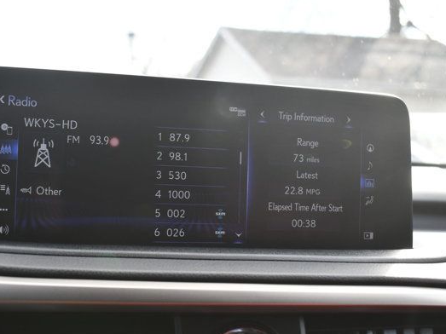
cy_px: 179
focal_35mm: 53
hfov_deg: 36.0
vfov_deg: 27.5
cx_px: 175
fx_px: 683
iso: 400
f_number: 5.6
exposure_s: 1/250
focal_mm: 30
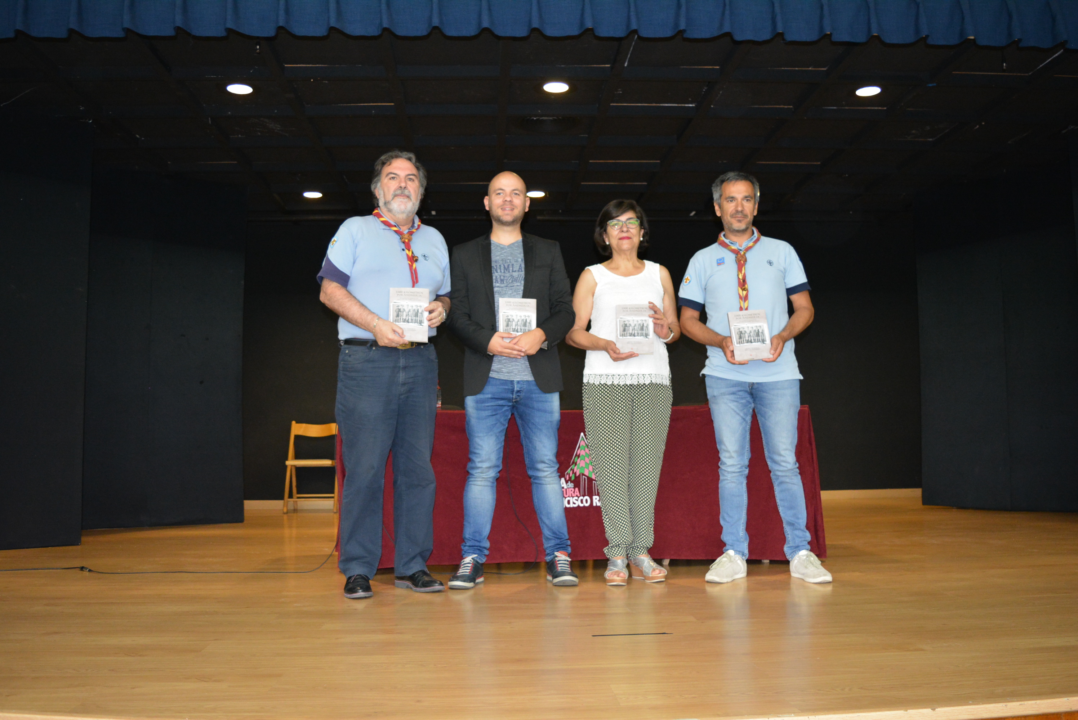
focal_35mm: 33
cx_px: 539
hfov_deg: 57.2
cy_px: 360
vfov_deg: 40.0
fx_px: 989
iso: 1800
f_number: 3.8
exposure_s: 1/60
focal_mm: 22
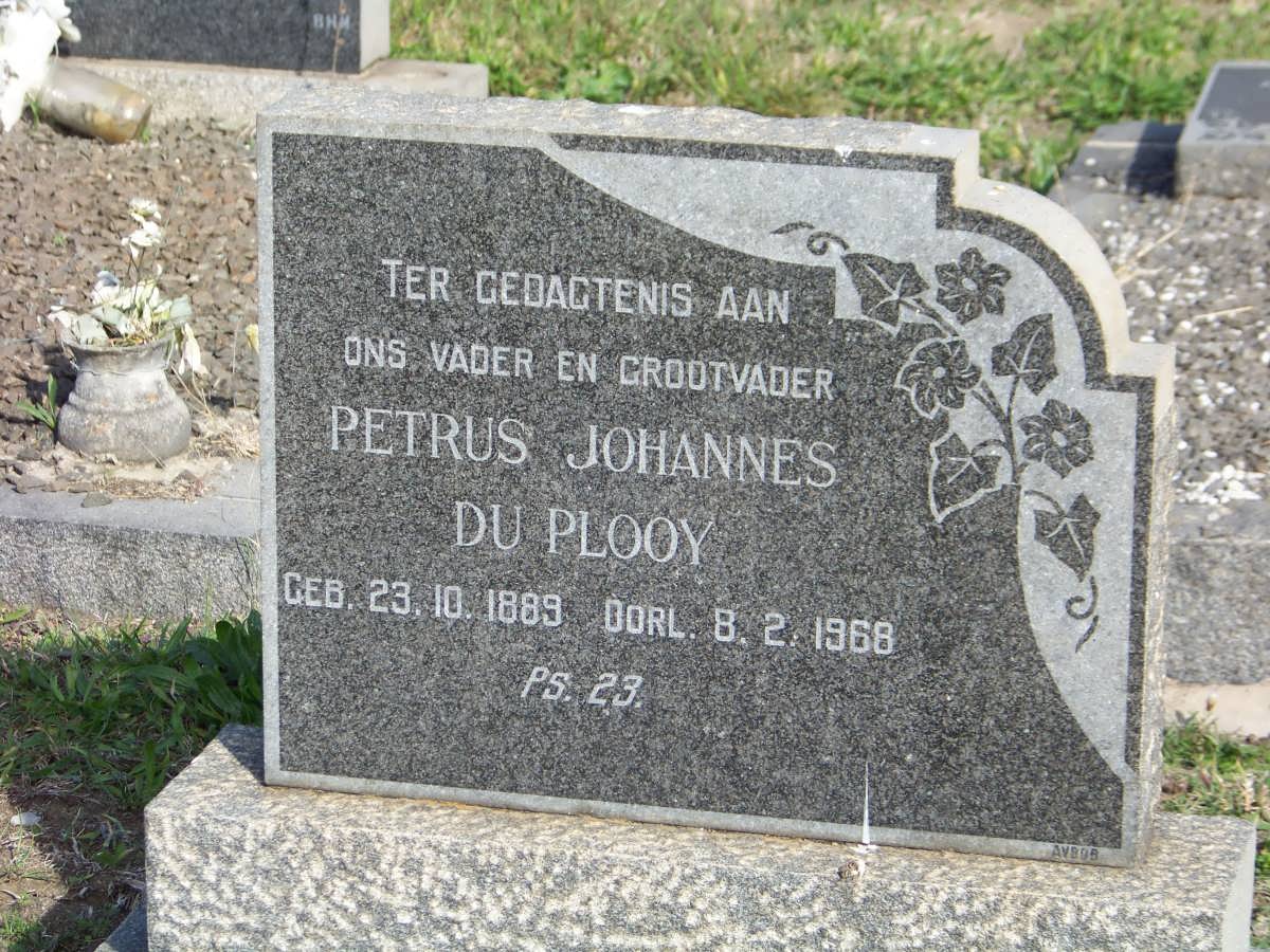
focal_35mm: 126
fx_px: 4623
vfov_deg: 11.8
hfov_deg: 15.6
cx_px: 635
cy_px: 476
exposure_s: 1/320
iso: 64
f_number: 3.2
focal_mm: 21.1
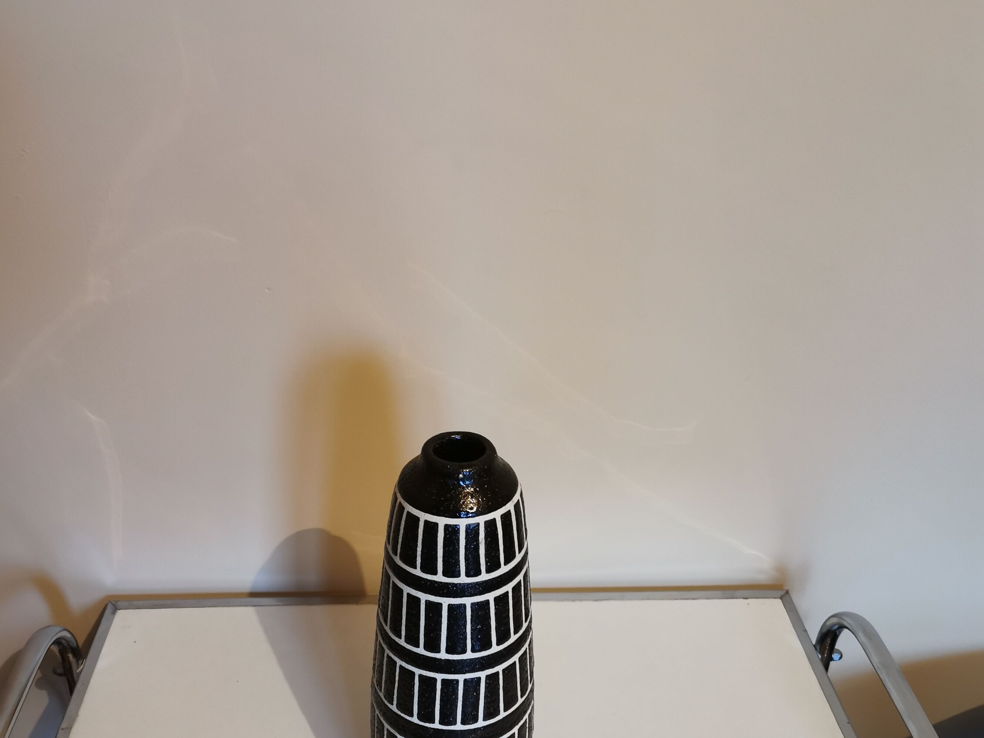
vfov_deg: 38.7
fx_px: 1052
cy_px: 387
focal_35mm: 37
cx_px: 479
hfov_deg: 50.1
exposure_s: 1/33.3
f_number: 1.6
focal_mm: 5.56
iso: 320
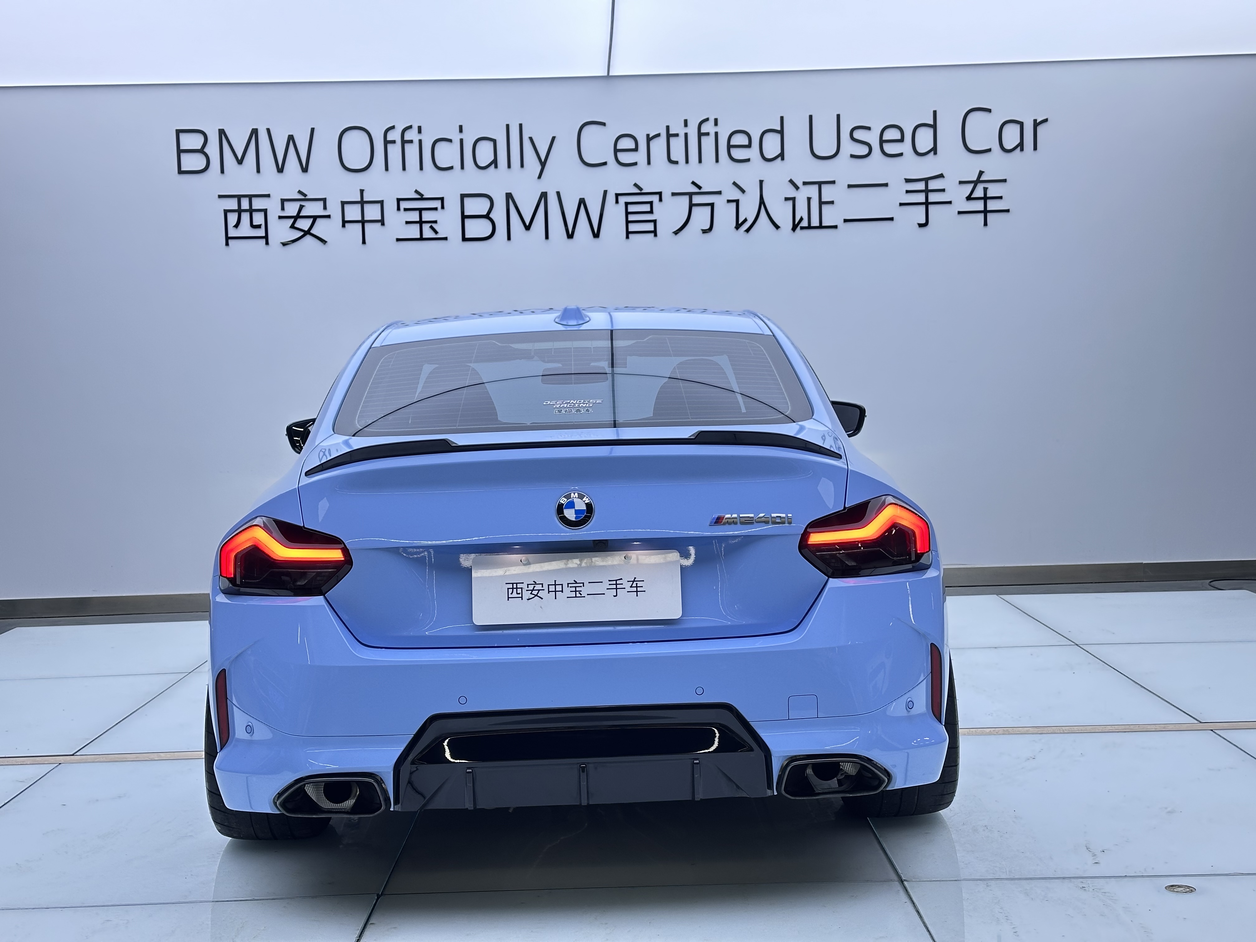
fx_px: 1742
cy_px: 471
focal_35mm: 48
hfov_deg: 39.7
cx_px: 628
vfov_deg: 30.3
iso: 50
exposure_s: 1/100
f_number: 1.78
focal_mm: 6.86
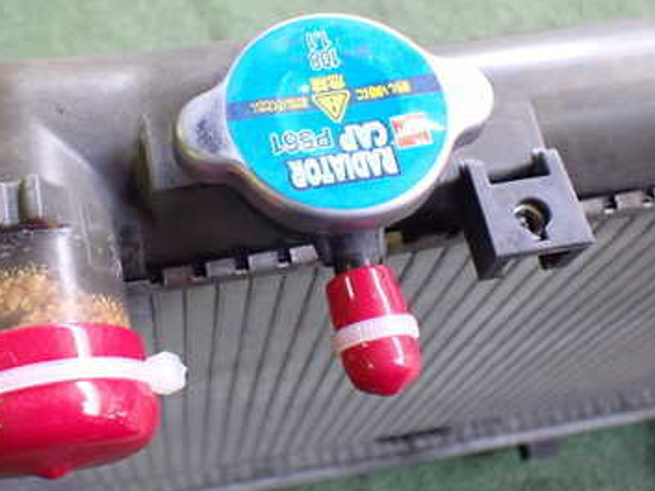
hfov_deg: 36.8
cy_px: 176
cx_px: 189
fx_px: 965
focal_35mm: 51
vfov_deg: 28.4
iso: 800
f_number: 2.3
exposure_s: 1/100
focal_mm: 5.4
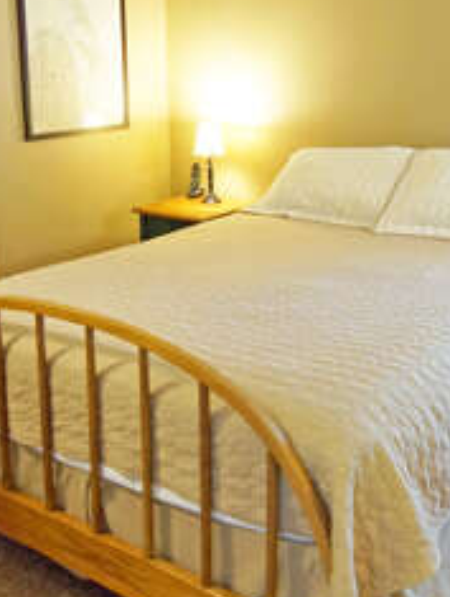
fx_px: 812
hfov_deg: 31.0
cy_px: 201
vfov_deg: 39.9
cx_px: 231
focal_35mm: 47
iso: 800
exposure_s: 1/25
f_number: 3.5
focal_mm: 10
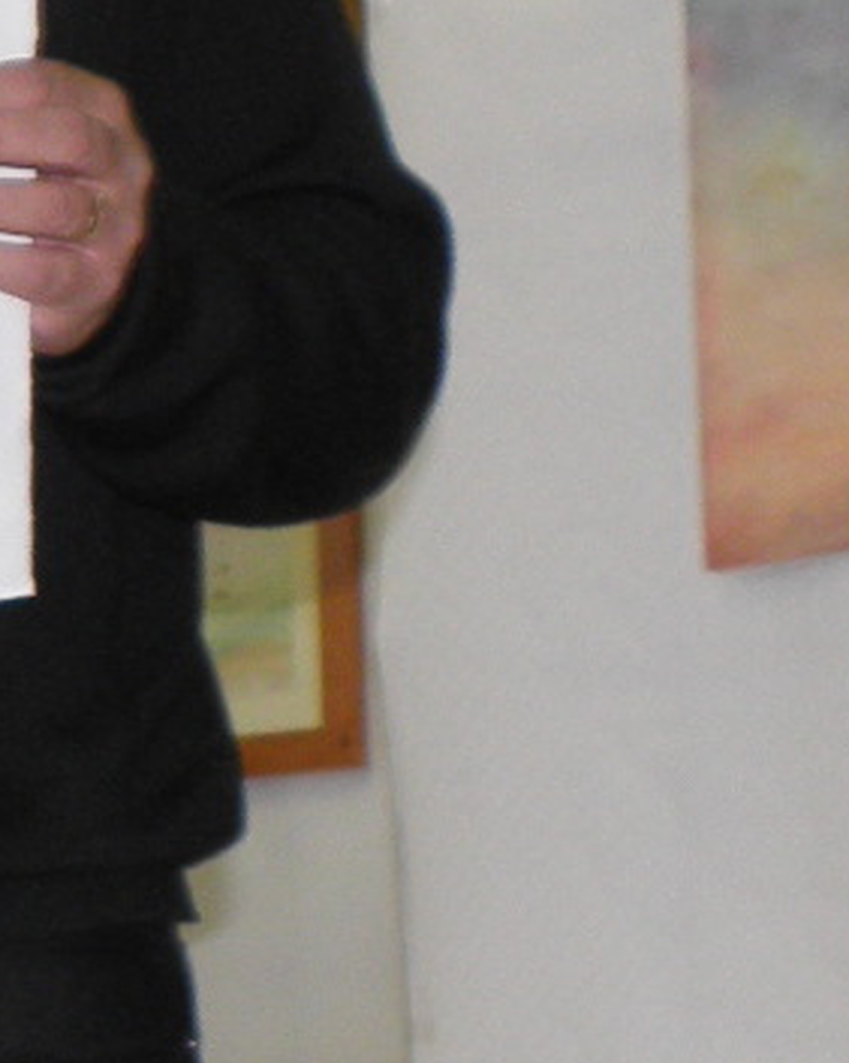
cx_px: -1517
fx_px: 7482
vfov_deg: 8.1
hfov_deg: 6.1
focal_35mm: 238
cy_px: 816
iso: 125
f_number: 3.3
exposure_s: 1/40
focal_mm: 7.59
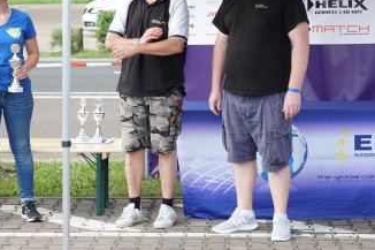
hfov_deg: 17.8
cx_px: 236
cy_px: 104
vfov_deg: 11.9
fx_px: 1197
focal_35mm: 115
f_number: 5.6
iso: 160
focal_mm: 50
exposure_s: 1/100
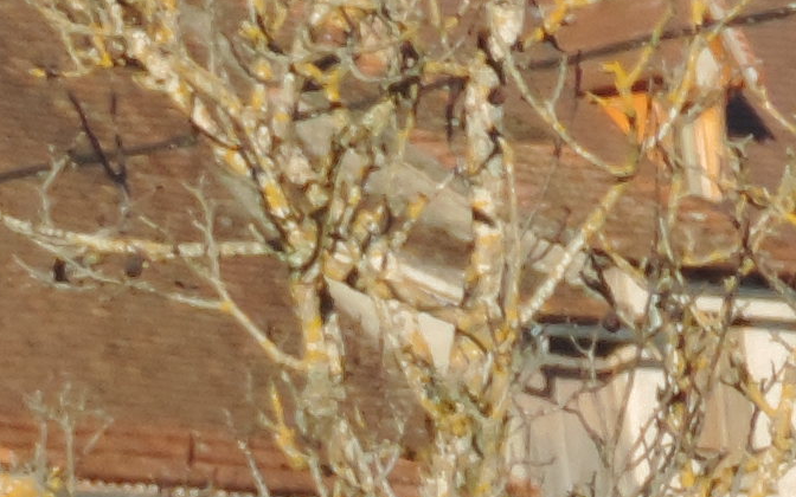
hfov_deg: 1.5
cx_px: -815
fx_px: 31000
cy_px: 1106
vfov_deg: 0.9
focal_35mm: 1429
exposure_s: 1/320
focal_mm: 33
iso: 80
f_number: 4.6
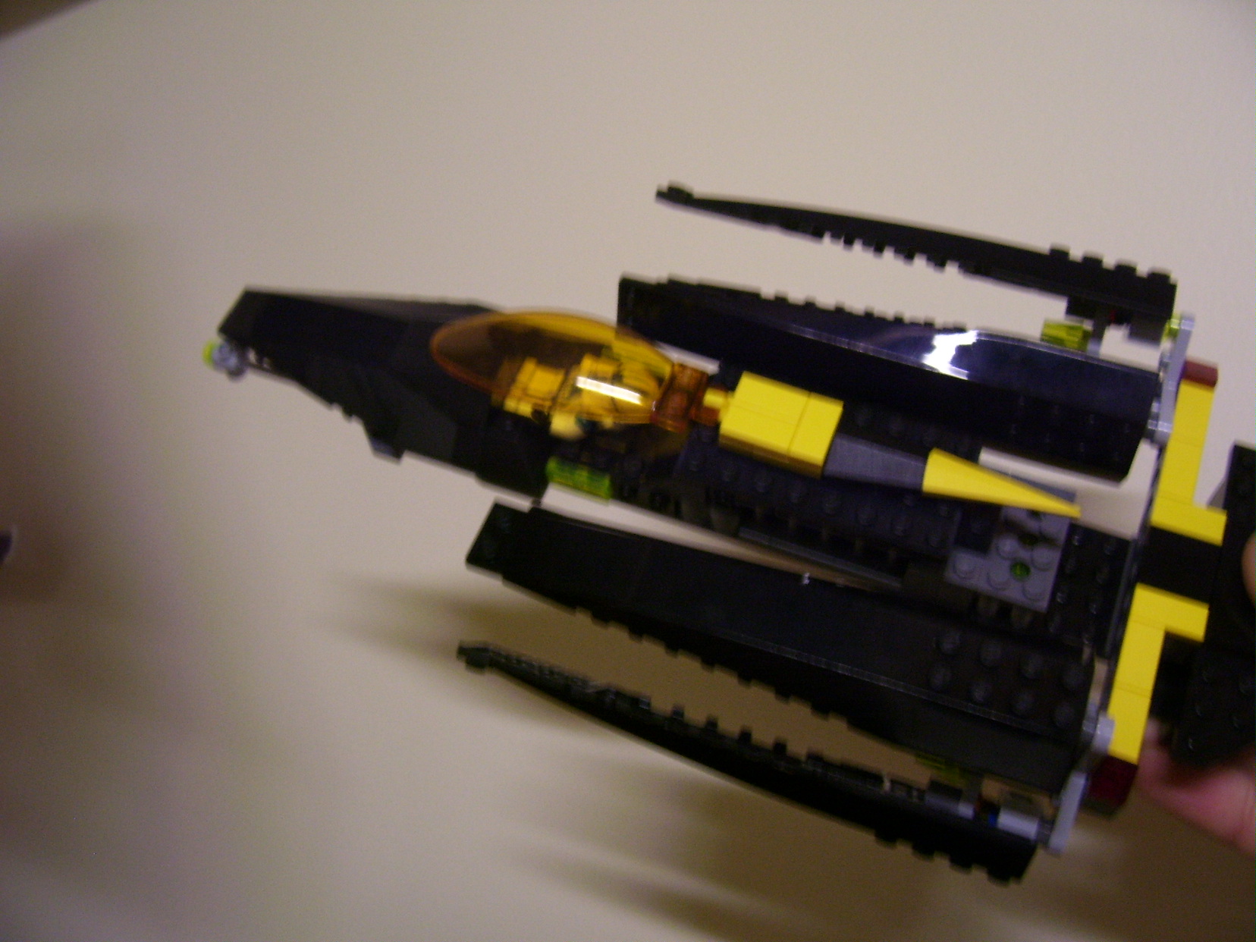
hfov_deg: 54.0
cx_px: 628
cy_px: 471
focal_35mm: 34
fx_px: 1234
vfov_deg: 41.8
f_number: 2.7
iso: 160
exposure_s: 1/8
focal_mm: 5.6
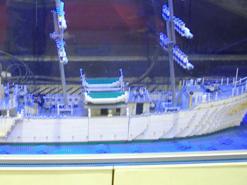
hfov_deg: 29.3
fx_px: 464
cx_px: 61
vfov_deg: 22.2
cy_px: 29
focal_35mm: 65
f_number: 2.6
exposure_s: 1/4
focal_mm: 5.8
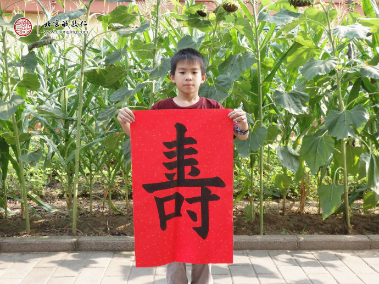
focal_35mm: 40
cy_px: 142
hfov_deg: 46.8
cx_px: 190
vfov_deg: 35.9
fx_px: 438
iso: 100
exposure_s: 1/80
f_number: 3.7
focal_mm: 7.3
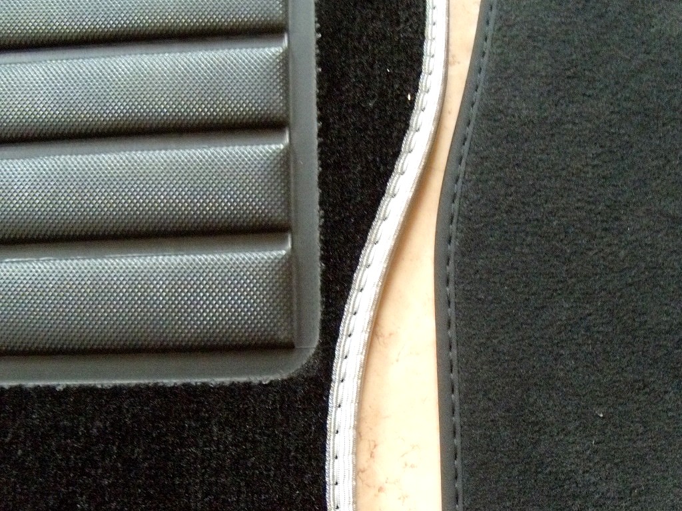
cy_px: 256
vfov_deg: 39.7
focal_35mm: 36
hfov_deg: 51.4
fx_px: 709
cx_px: 341
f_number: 3.6
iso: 640
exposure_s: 1/8
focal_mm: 6.4
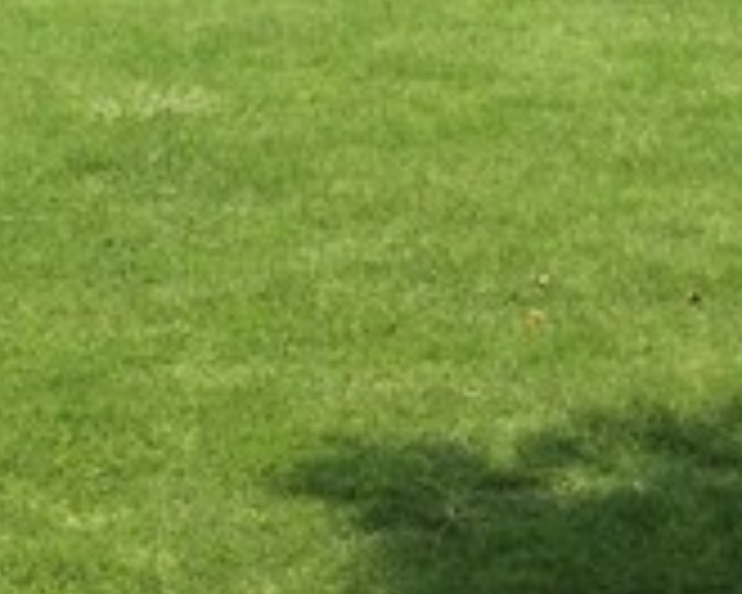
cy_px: -126
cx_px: 198
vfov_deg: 12.4
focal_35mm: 121
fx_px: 2657
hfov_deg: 15.8
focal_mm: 3.3
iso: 32
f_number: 2.4
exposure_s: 1/853
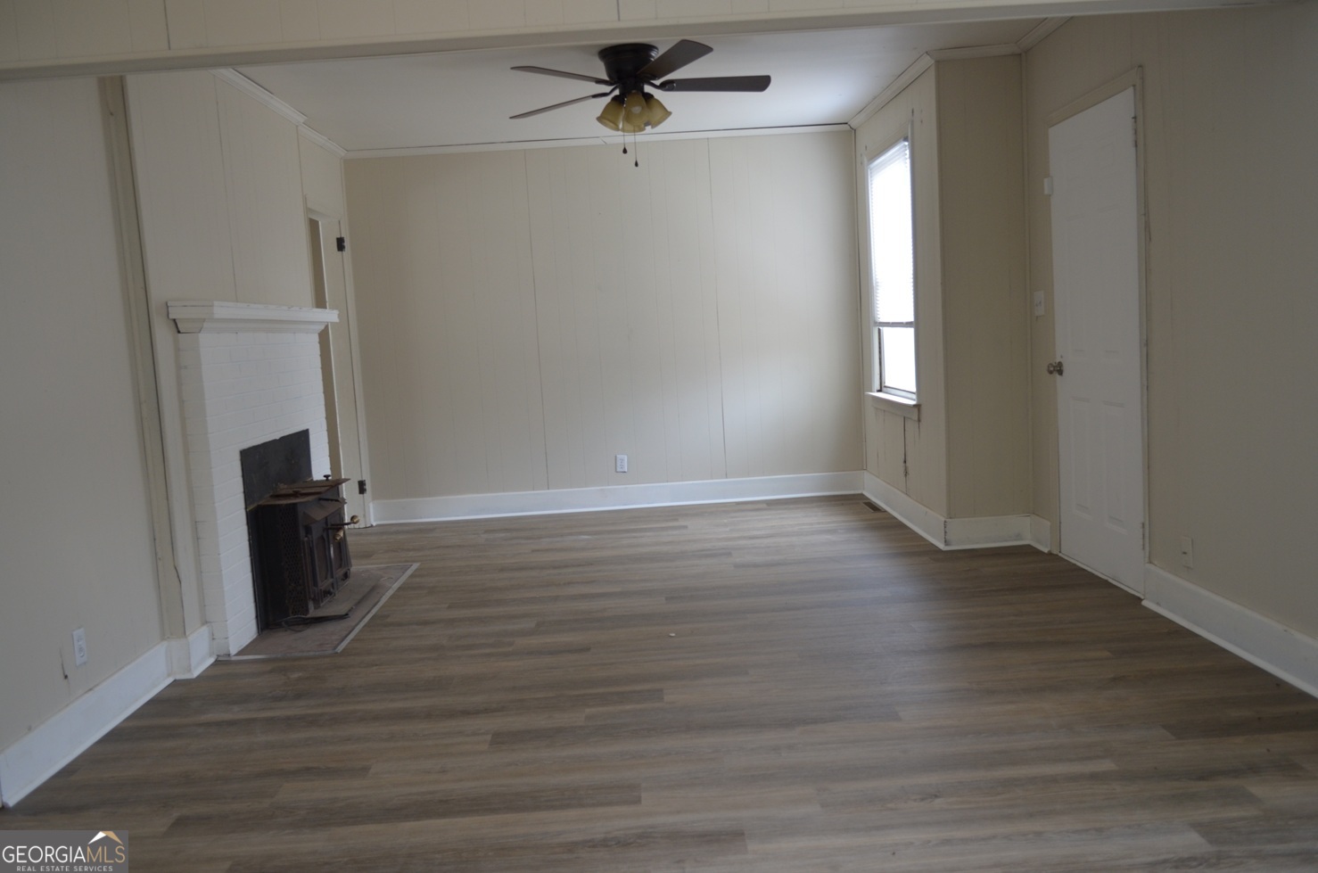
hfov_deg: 62.0
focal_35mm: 30
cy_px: 436
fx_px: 1096
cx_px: 659
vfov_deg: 43.4
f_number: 3.8
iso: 400
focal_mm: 20
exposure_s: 1/60
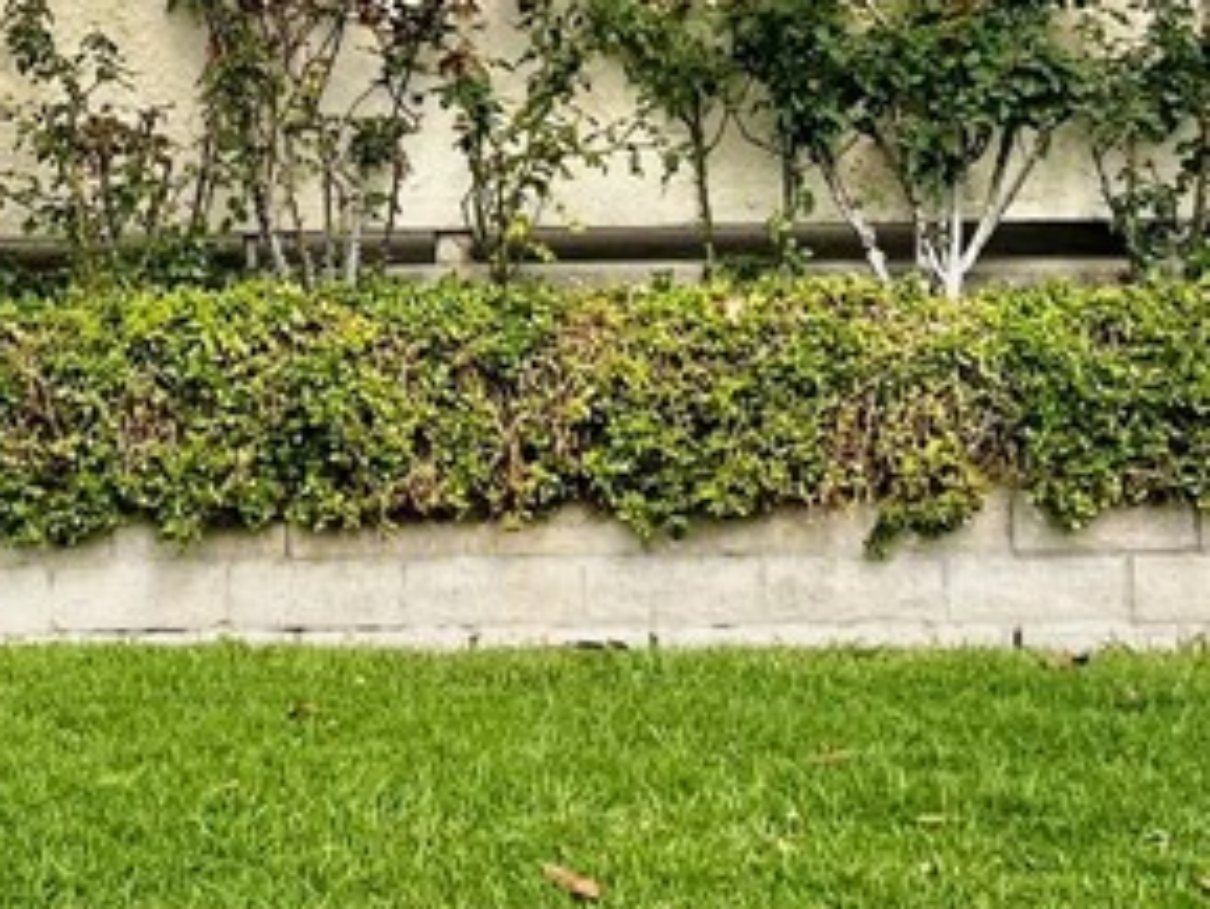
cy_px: -105
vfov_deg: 15.6
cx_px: 272
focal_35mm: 92
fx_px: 3217
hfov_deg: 21.1
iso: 50
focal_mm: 5.7
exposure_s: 1/3571
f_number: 1.5
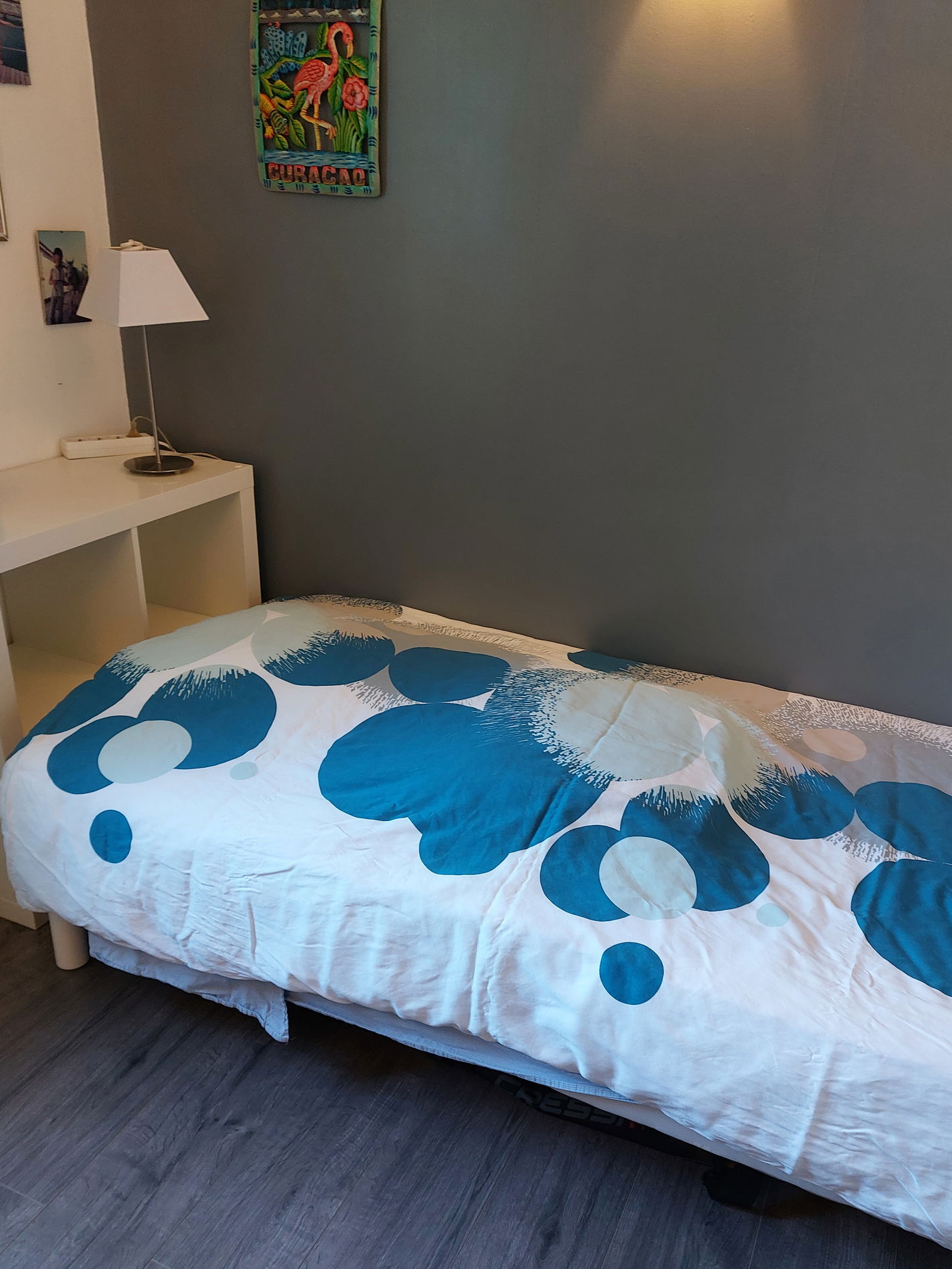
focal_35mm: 28
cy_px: 681
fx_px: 1026
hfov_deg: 49.7
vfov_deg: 63.4
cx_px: 519
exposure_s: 1/50
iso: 250
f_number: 1.8
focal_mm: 5.23
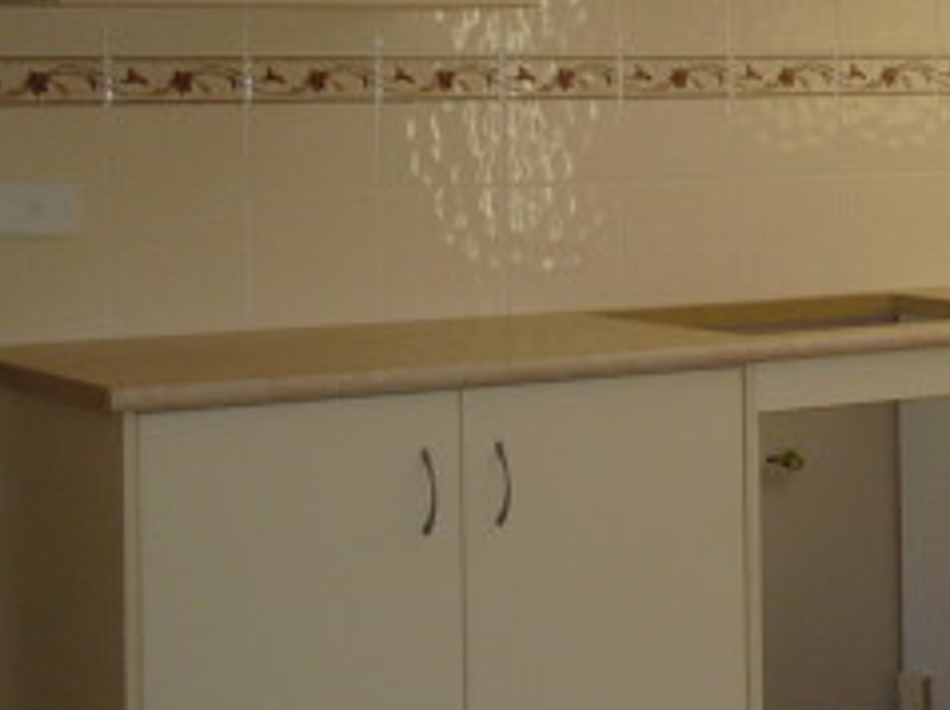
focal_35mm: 105
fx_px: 2879
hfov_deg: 17.6
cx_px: 1213
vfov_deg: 14.0
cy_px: 92
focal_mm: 5.8
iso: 80
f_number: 3
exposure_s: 1/60
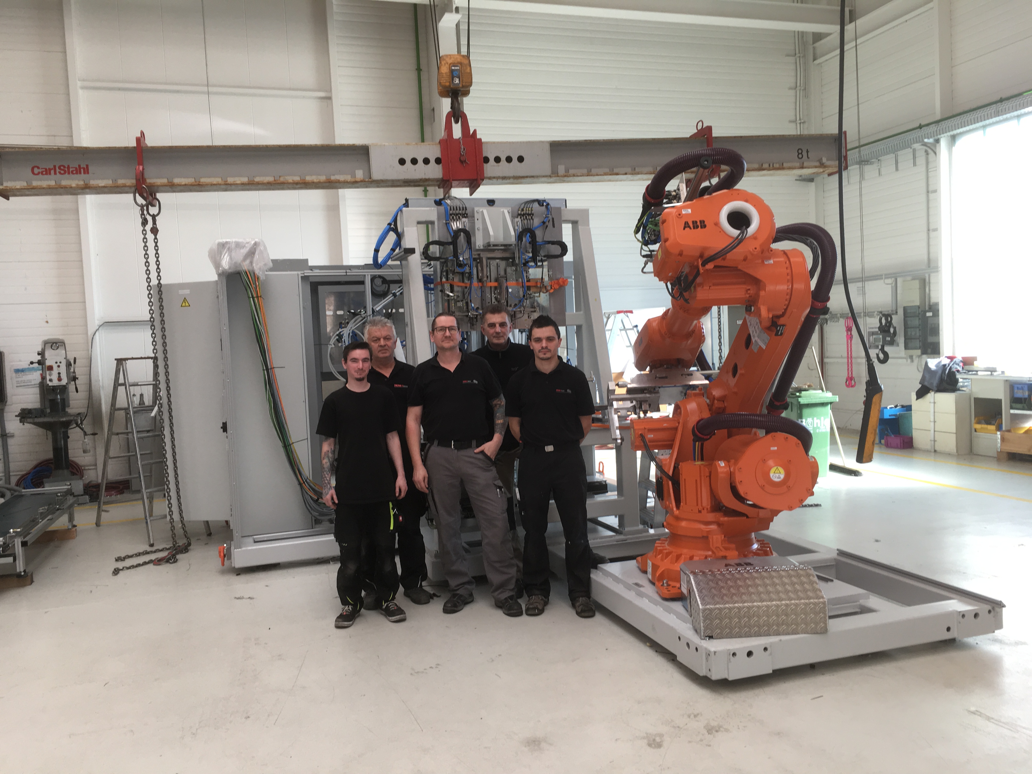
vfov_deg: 48.2
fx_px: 865
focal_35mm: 29
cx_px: 516
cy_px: 387
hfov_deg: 61.7
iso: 32
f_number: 2.2
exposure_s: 1/100
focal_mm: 4.15
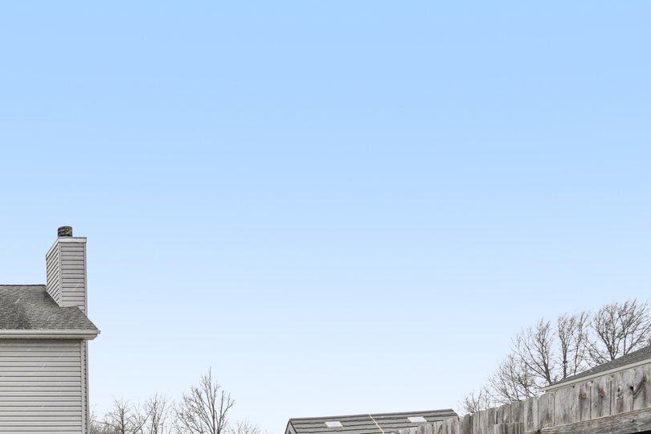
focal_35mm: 43
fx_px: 778
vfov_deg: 28.0
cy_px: 494
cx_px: -104
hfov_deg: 36.6
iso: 100
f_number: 8
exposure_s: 1/160
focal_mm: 17
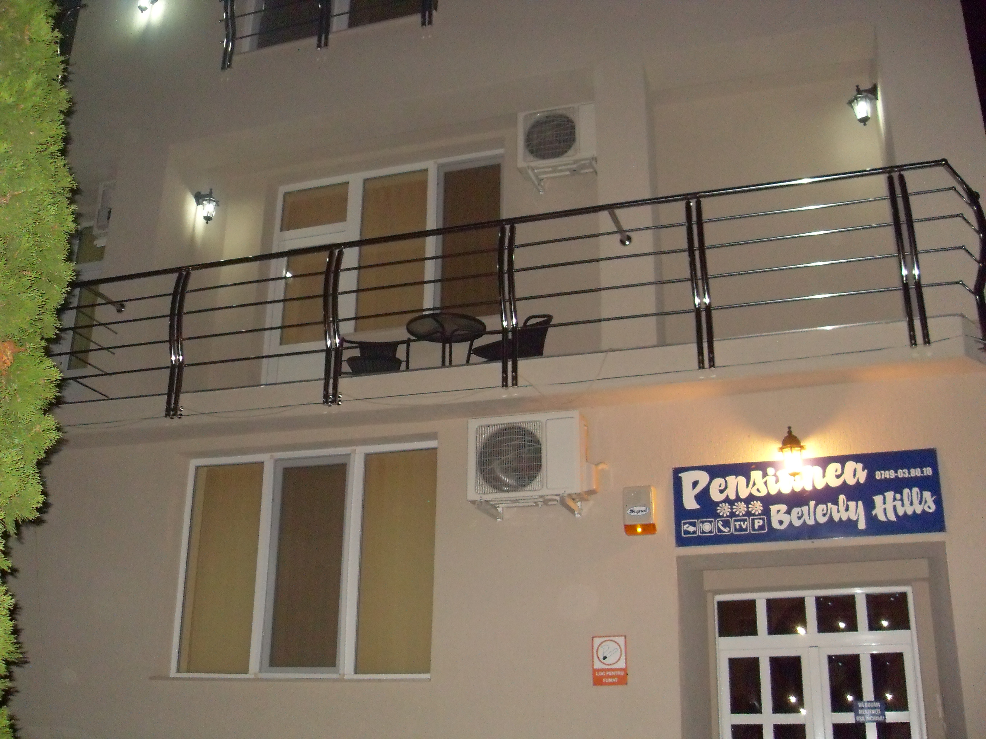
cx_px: 493
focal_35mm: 37
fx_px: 1054
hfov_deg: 50.1
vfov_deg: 38.7
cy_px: 370
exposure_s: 1/45
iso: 400
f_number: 2.8
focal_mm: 6.3
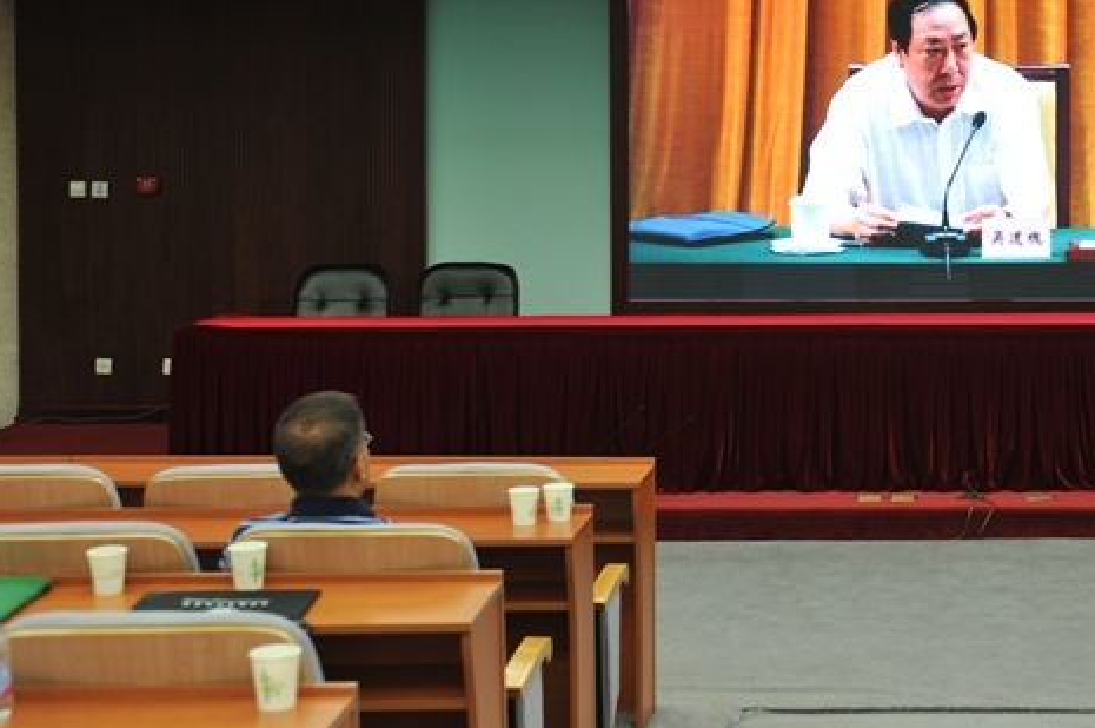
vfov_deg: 15.8
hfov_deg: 23.2
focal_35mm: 86
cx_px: 928
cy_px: 153
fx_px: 2613
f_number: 4
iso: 640
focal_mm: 50
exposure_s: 1/50
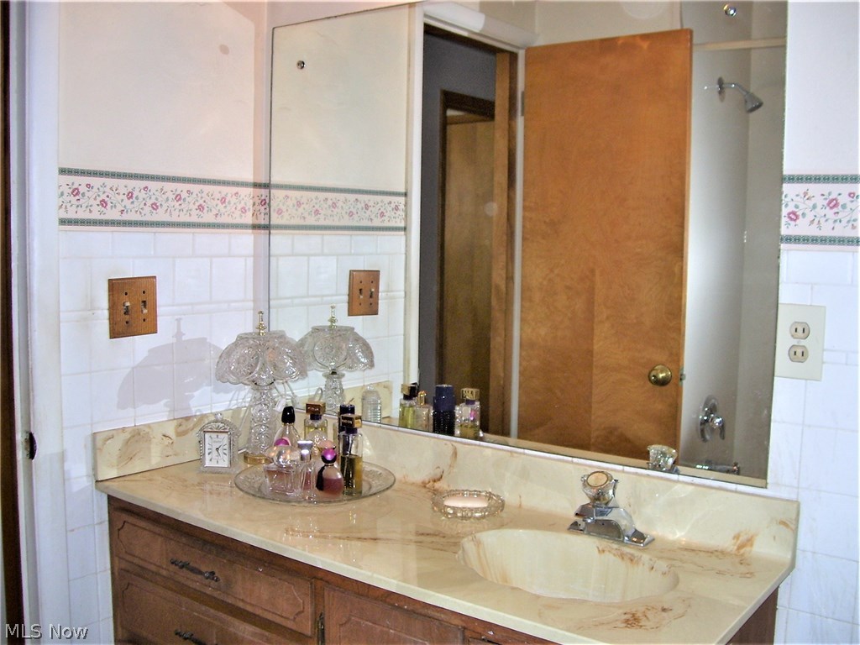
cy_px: 322
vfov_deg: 39.7
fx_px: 894
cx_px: 430
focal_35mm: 36
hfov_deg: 51.4
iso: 80
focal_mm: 6
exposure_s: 1/60
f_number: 2.7
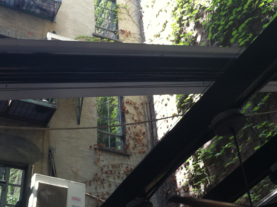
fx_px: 503
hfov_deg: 30.7
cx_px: 113
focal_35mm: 63
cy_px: 67
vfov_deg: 23.1
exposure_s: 1/120
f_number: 2.8
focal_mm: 3.85
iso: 125
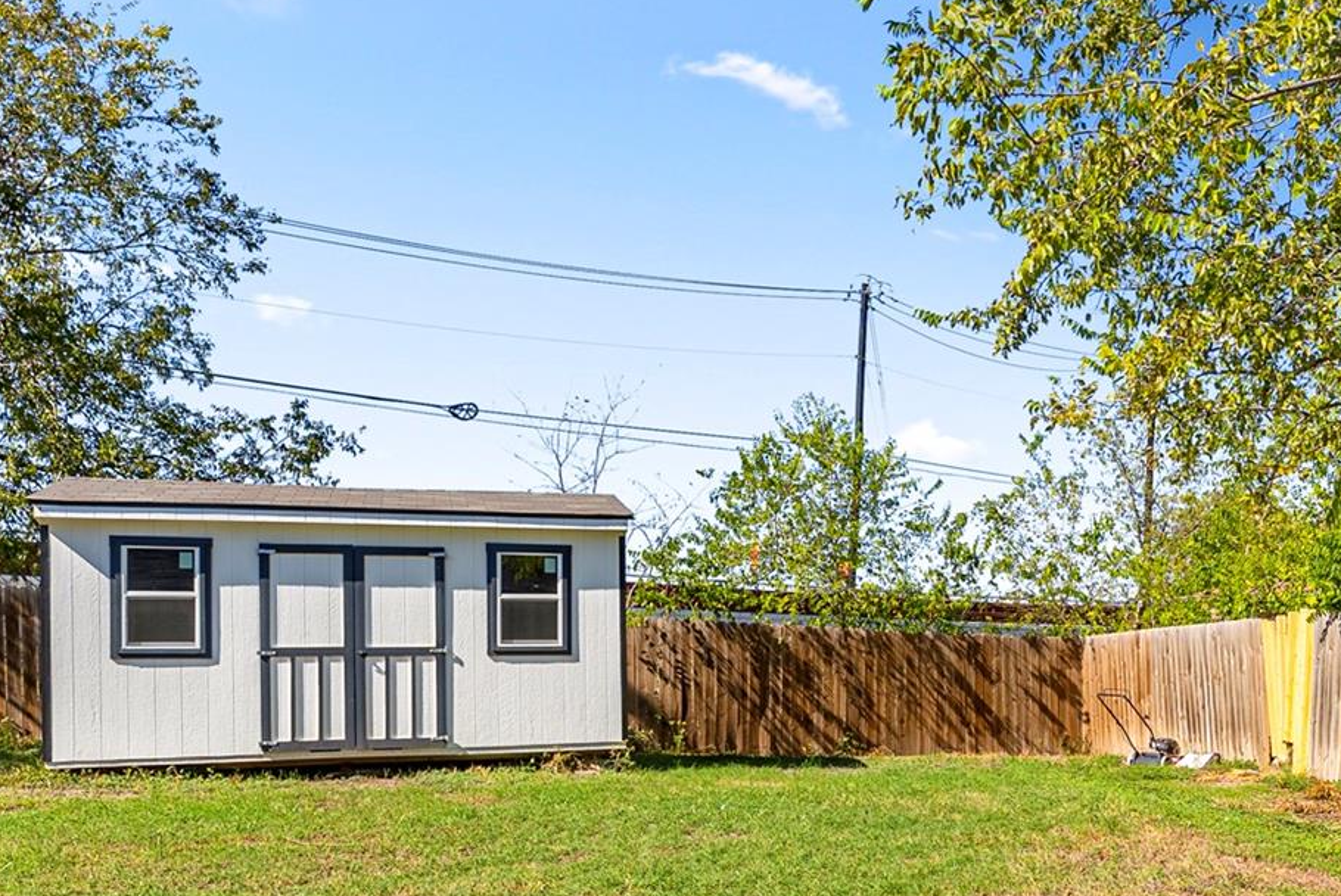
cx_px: 976
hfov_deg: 51.0
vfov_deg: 35.9
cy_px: 667
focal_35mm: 36
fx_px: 1350
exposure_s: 1/160
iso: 100
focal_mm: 16.1
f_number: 8
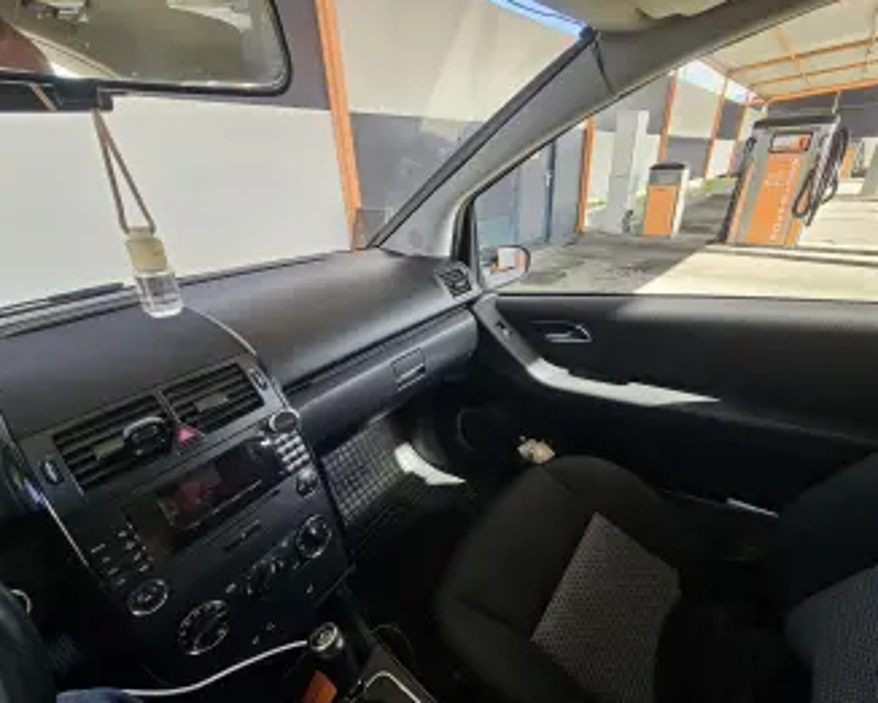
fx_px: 364
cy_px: 361
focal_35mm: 14
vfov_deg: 88.0
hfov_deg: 100.6
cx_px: 455
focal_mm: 2.2
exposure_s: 1/120
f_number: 2.2
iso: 80
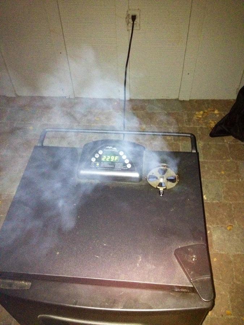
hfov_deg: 40.7
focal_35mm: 35
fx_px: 329
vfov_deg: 52.6
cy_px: 162
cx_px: 122
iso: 500
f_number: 2.4
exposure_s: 1/16
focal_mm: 4.28
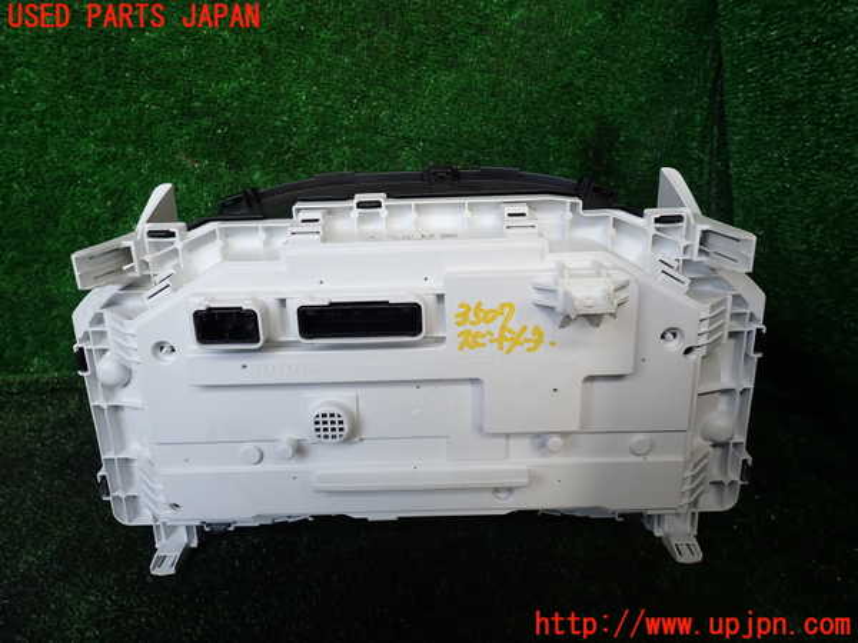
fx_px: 620
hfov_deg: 69.4
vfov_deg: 54.9
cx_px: 429
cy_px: 322
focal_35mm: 25
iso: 100
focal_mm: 4.5
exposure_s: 1/100
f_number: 2.8
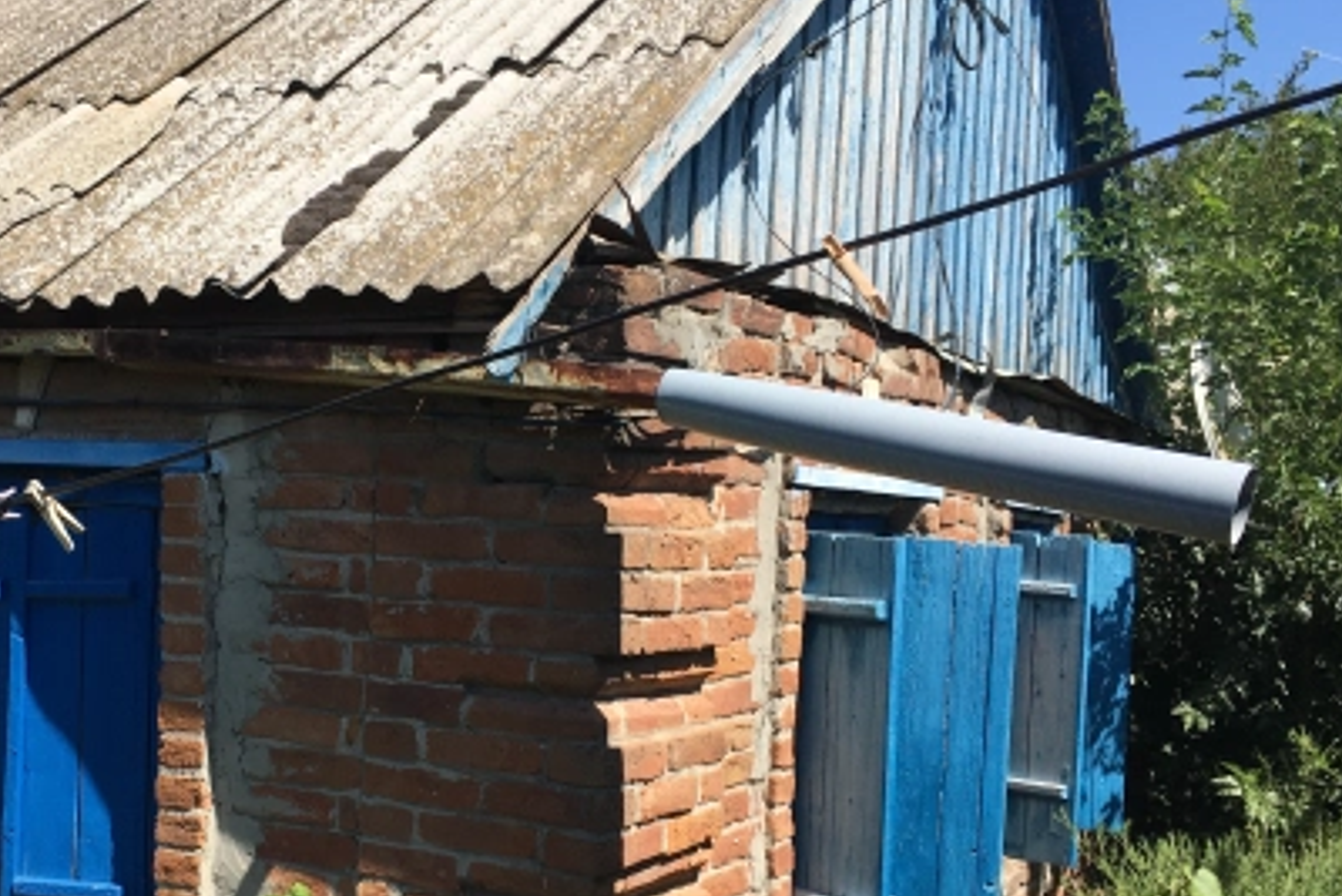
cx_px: 419
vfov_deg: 28.6
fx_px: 1753
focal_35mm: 47
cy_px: 560
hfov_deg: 41.2
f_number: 2.2
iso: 25
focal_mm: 4.15
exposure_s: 1/1304
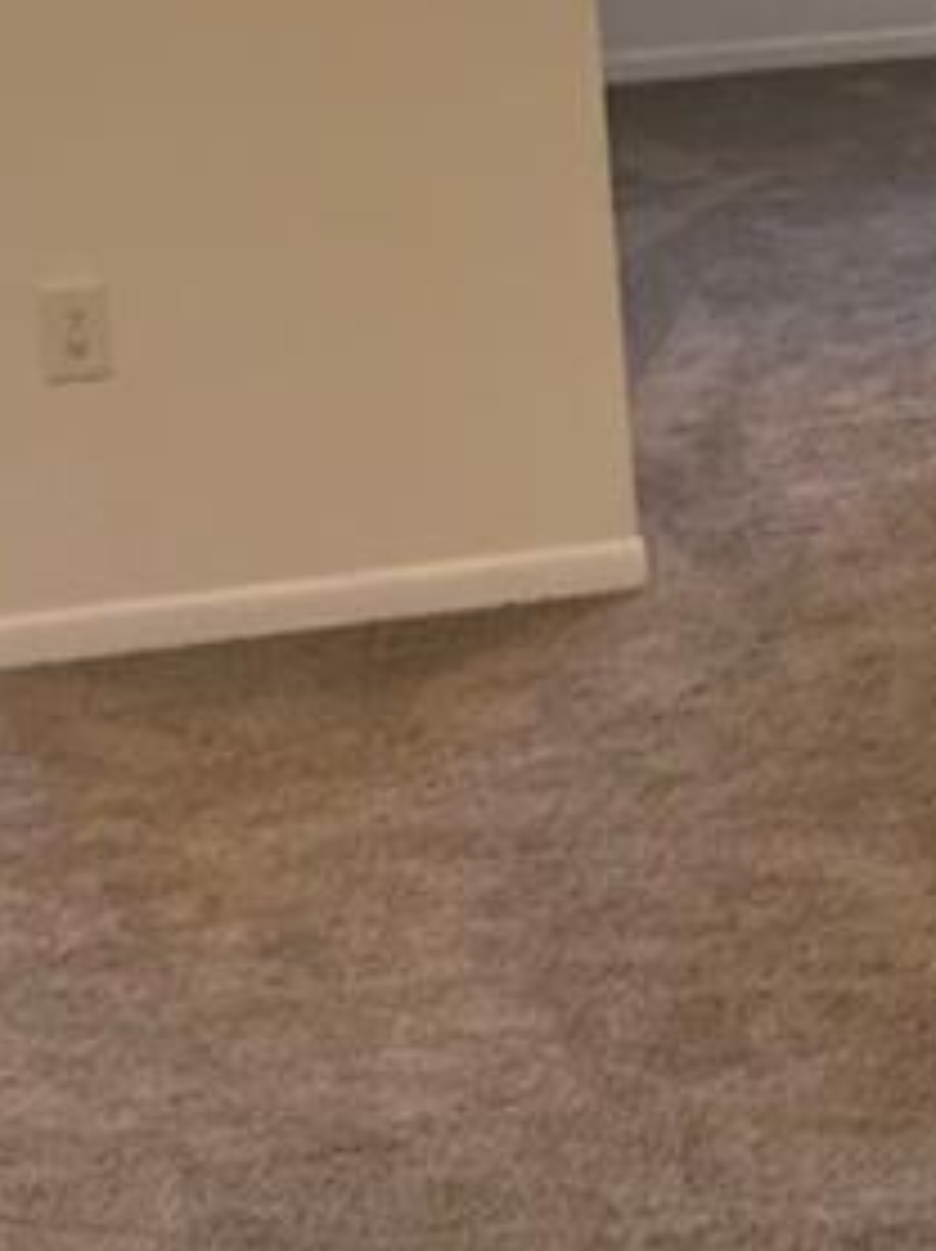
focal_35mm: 121
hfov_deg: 11.5
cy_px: 68
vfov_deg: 16.0
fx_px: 4369
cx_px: 1552
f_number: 1.8
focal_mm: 3.99
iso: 64
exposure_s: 1/60
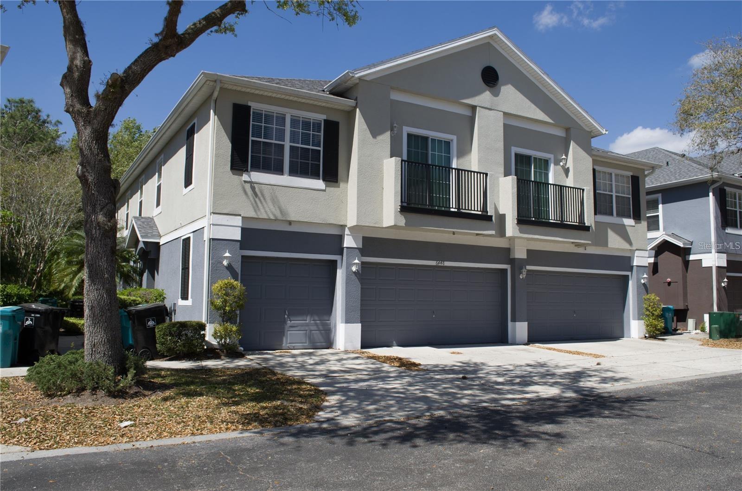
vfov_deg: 43.4
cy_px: 246
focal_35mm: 30
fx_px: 617
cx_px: 371
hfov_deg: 62.0
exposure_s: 1/250
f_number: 8
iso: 100
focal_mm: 20
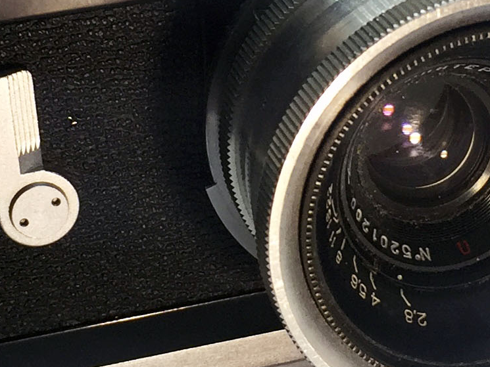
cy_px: 14
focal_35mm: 127
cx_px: 239
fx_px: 1798
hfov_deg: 15.5
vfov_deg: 11.6
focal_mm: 4.15
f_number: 2.2
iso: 40
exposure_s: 1/100
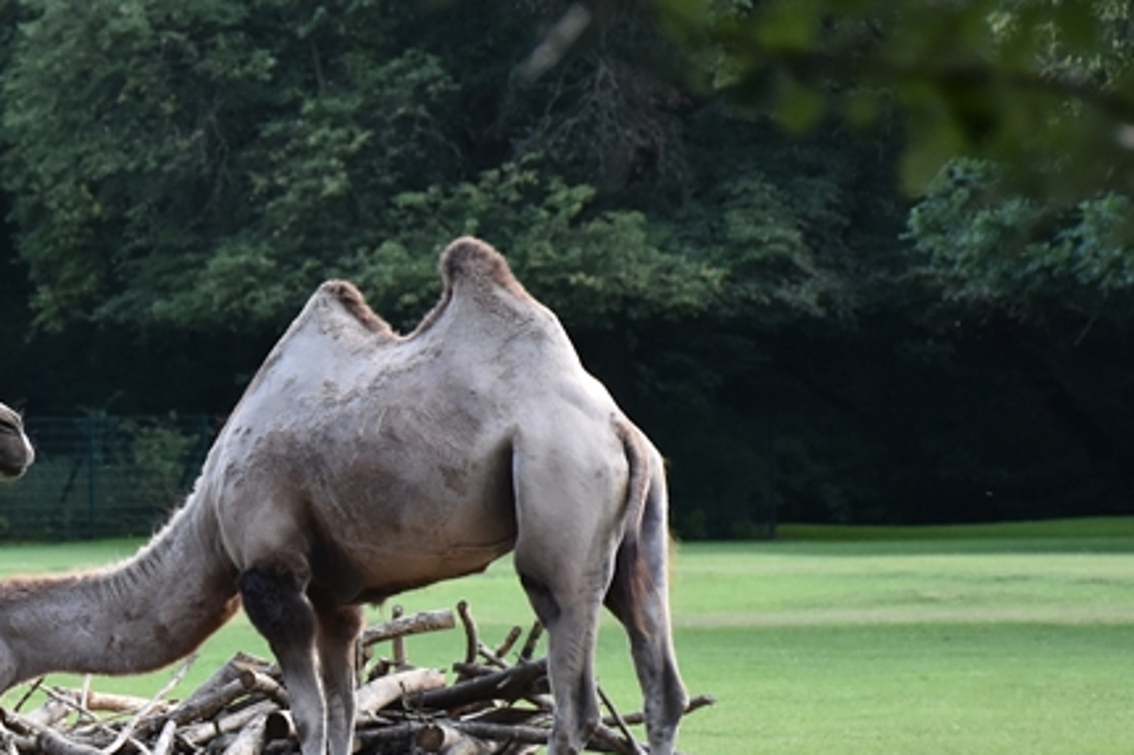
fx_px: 11782
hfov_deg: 5.5
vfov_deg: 3.7
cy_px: 483
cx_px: 32
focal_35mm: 374
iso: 720
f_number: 5.6
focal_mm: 105
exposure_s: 1/250
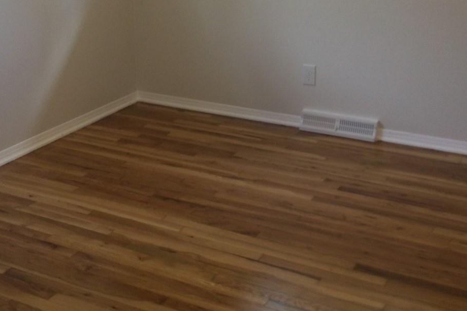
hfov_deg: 34.9
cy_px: 96
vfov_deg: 23.6
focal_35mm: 57
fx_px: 739
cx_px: 188
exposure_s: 1/30
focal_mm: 3.3
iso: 32
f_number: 2.4
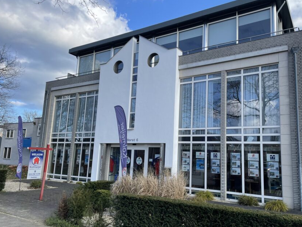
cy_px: 119
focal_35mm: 29
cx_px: 166
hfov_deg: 61.5
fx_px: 253
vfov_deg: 48.2
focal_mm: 4.2
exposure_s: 1/1490
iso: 32
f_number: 1.6
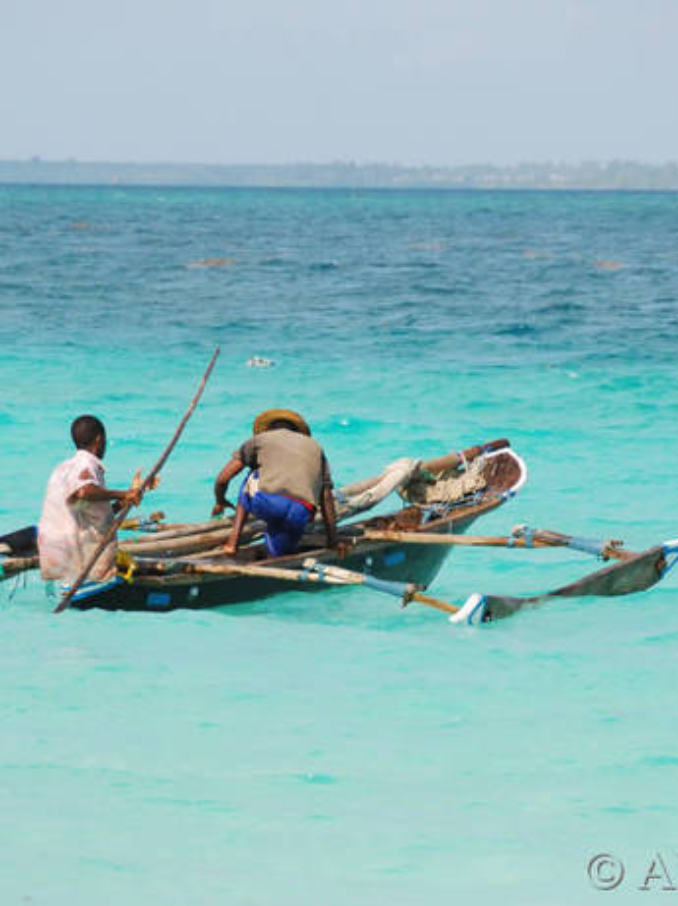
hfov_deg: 4.0
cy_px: 458
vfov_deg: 5.3
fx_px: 9754
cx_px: 358
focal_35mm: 373
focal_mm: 170
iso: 800
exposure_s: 1/2500
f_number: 7.1
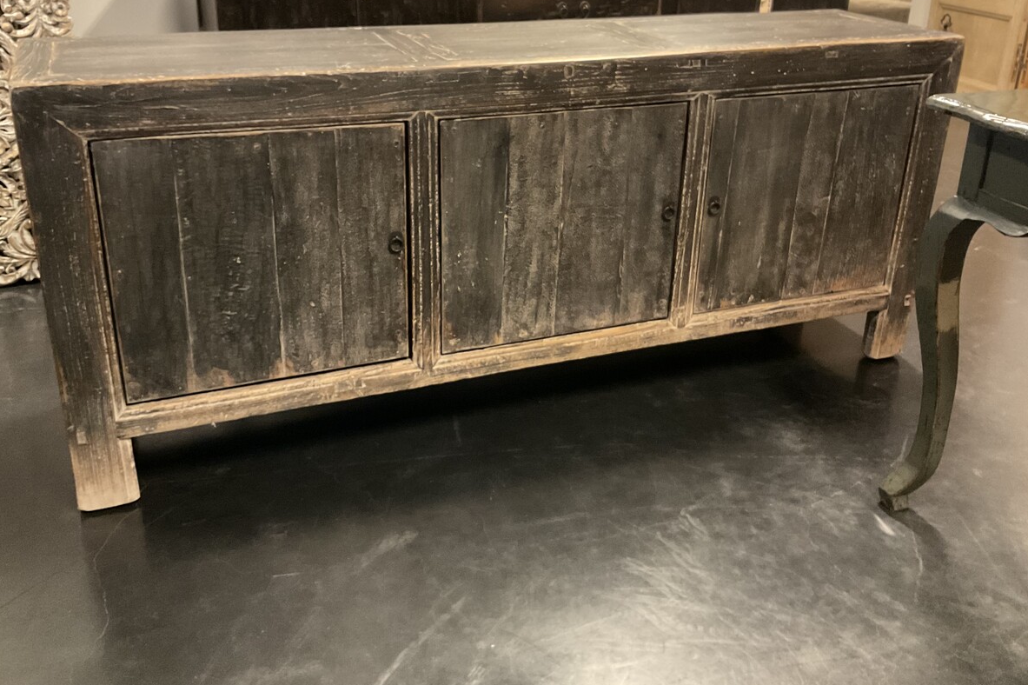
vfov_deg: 38.7
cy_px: 263
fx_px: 971
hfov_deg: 55.8
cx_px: 508
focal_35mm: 34
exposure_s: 1/25
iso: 400
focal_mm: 3
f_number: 1.8
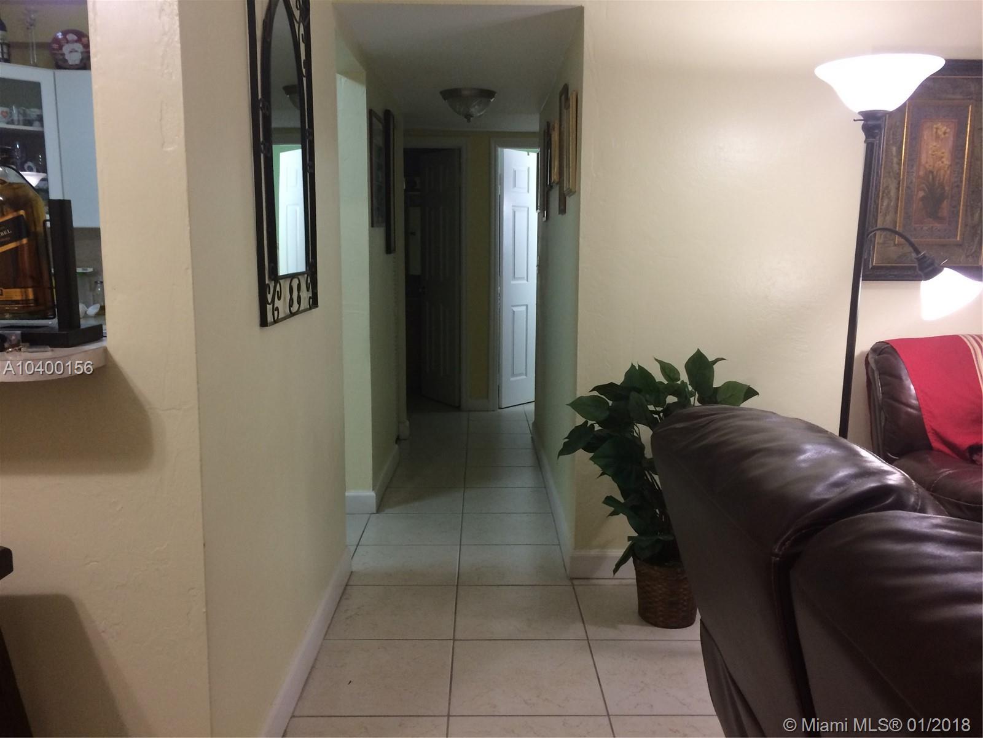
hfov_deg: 61.7
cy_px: 369
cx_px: 492
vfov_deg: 48.2
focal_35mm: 29
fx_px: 824
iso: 100
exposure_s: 1/30
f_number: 2.2
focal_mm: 4.15
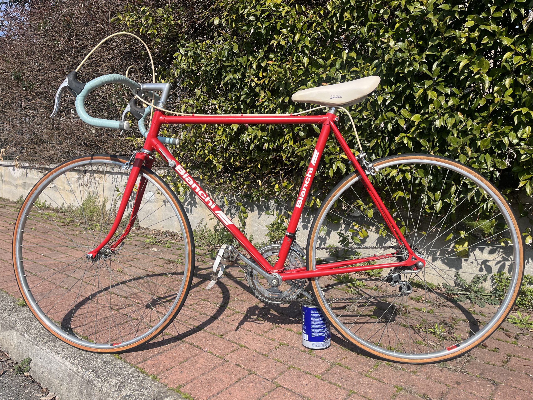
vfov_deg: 53.1
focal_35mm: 26
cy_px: 200
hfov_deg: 67.3
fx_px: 400
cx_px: 266
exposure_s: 1/3135
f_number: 1.6
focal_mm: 5.1
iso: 50
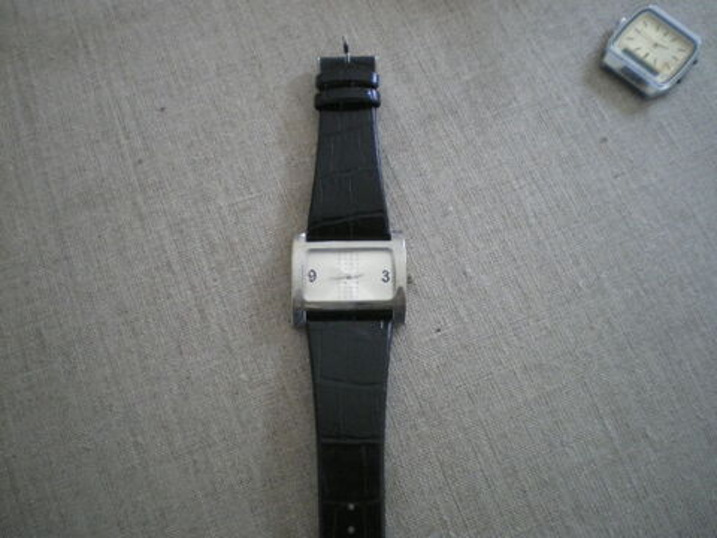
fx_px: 746
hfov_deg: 51.4
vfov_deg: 39.7
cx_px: 358
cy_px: 269
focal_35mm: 36
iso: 500
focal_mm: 6.3
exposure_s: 1/50
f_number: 3.1
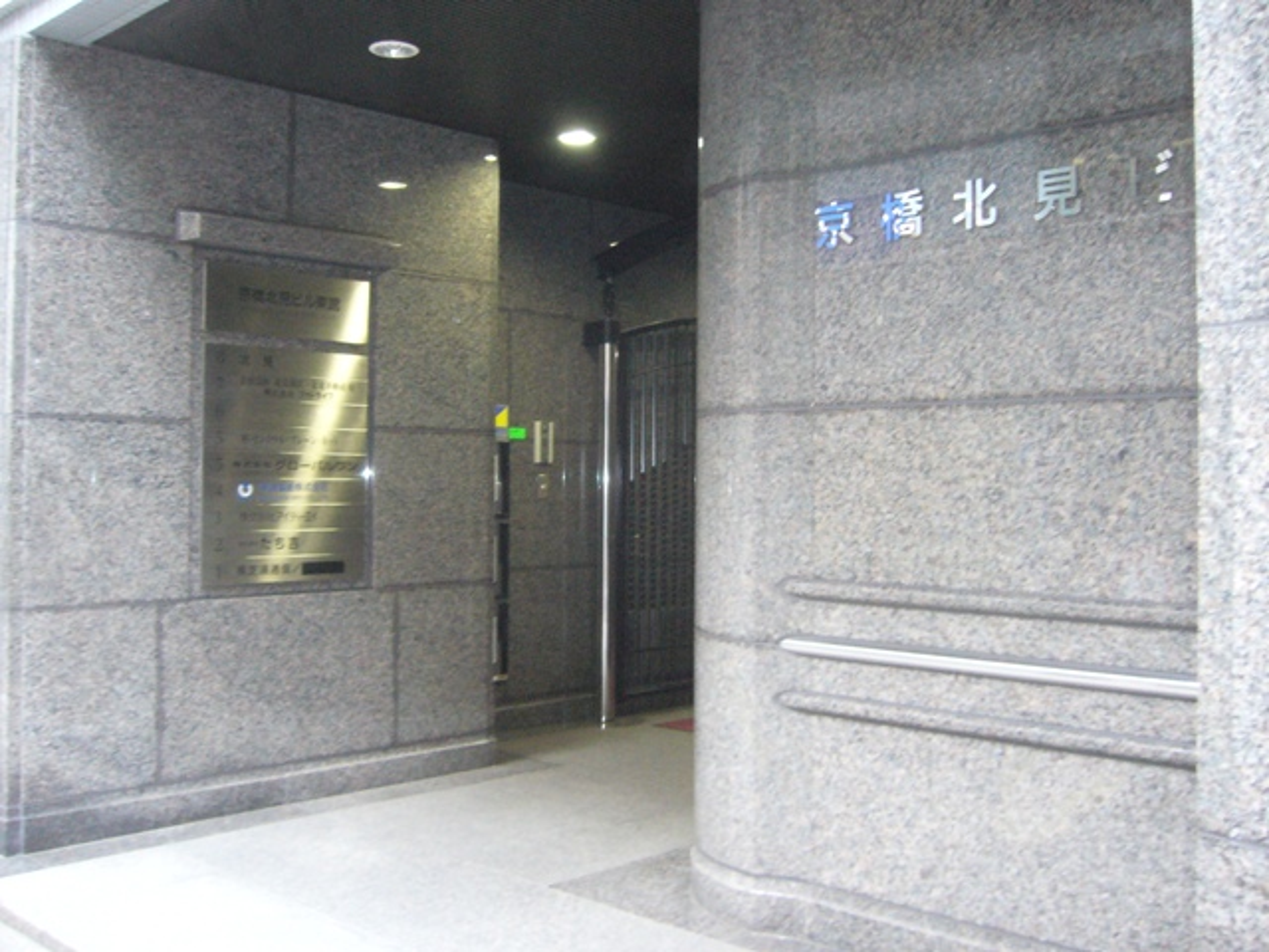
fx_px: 1283
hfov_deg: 52.6
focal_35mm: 35
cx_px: 634
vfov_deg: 40.7
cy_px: 476
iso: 400
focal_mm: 5.8
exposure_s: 1/30
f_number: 2.8
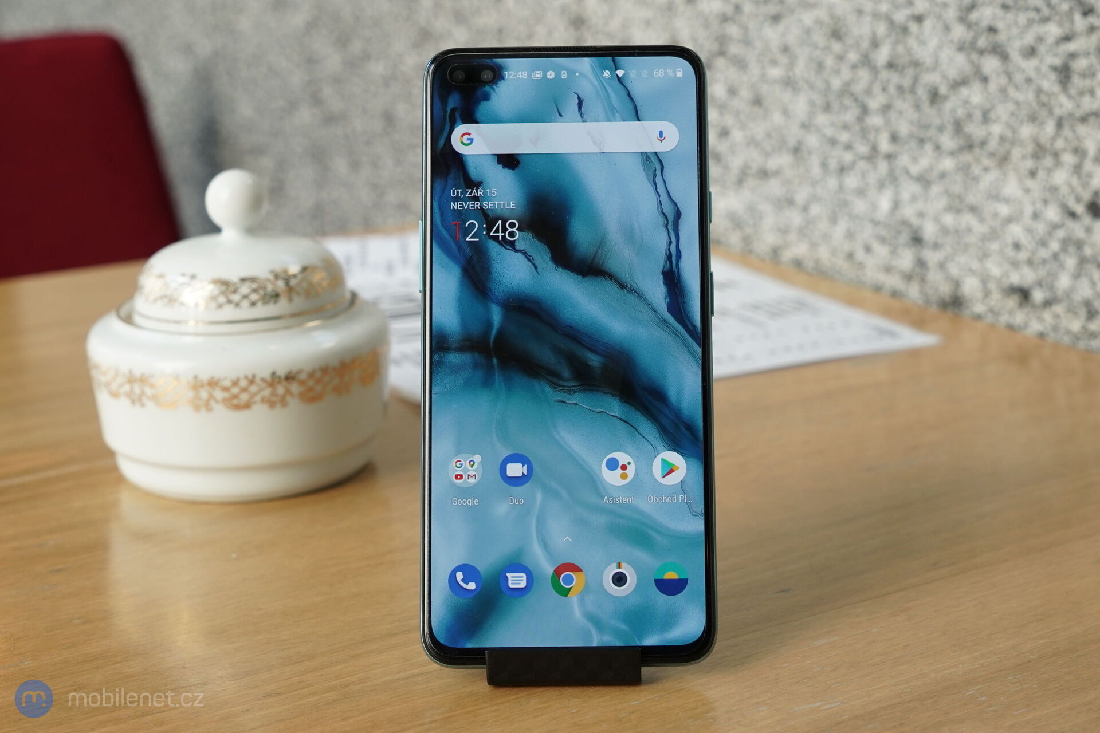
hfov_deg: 41.1
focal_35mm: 48
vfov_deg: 28.1
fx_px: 1467
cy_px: 366
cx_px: 550
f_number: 7.1
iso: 800
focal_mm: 48
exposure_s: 1/160
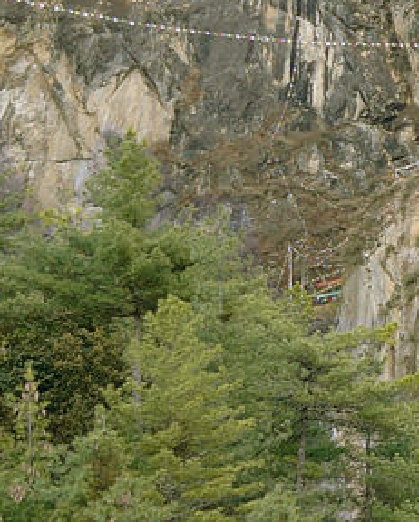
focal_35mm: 346
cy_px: 150
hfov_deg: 4.5
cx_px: 614
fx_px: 5355
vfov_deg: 5.6
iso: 50
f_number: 2.8
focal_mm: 16.8
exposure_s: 1/15
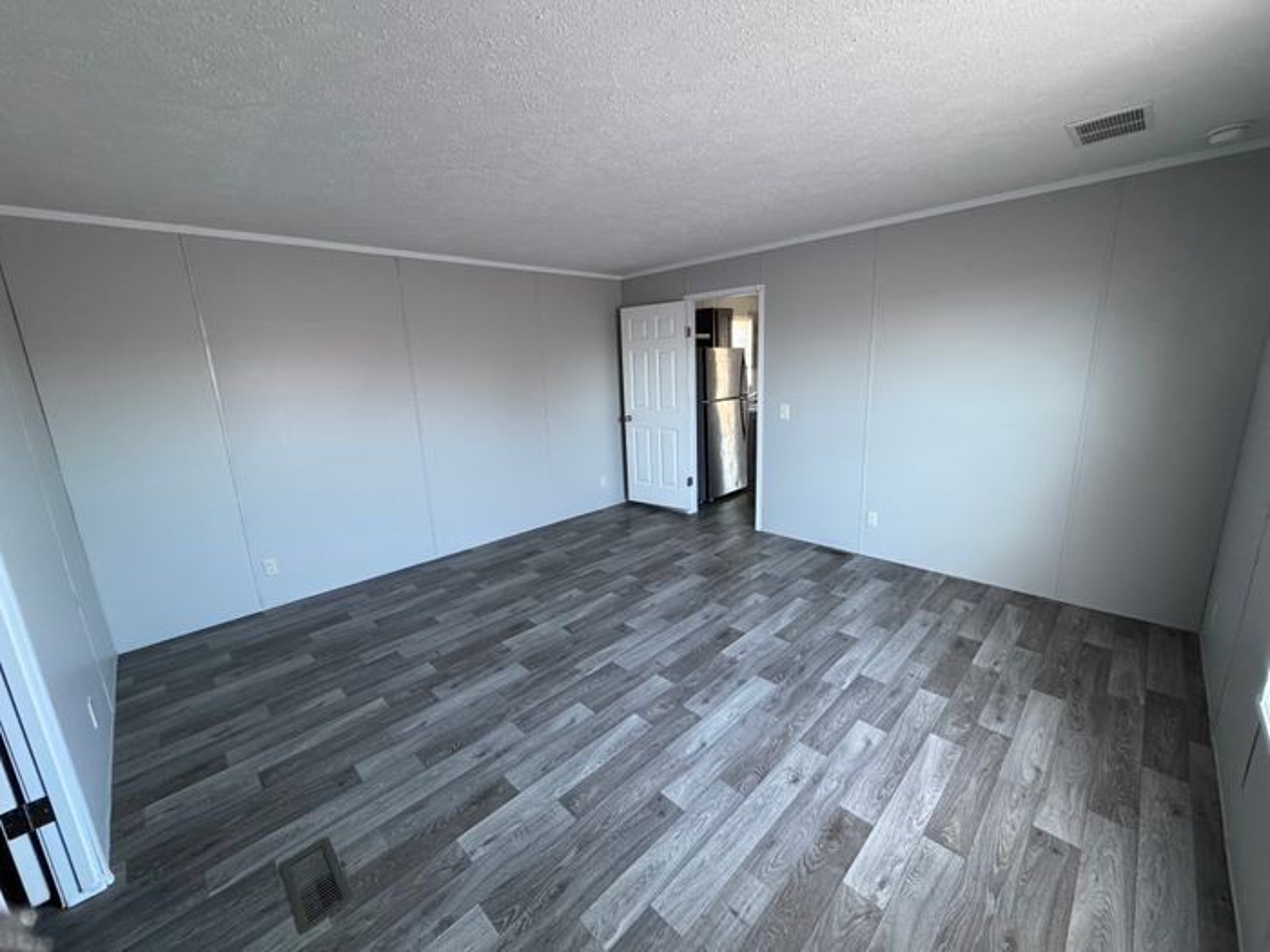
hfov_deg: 102.1
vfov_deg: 85.7
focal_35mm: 14
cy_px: 476
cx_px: 635
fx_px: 514
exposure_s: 1/69
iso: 320
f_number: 2.2
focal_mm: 2.22
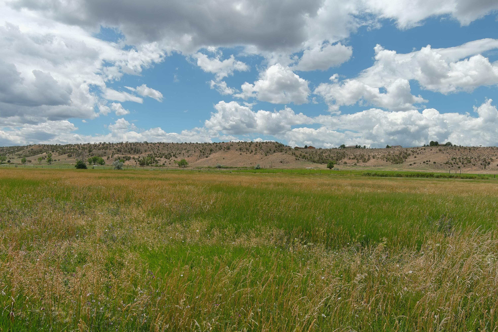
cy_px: 166
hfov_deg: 63.7
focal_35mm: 29
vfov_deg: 45.0
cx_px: 249
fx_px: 401
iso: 100
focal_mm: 10.57
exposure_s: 1/2000
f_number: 2.8
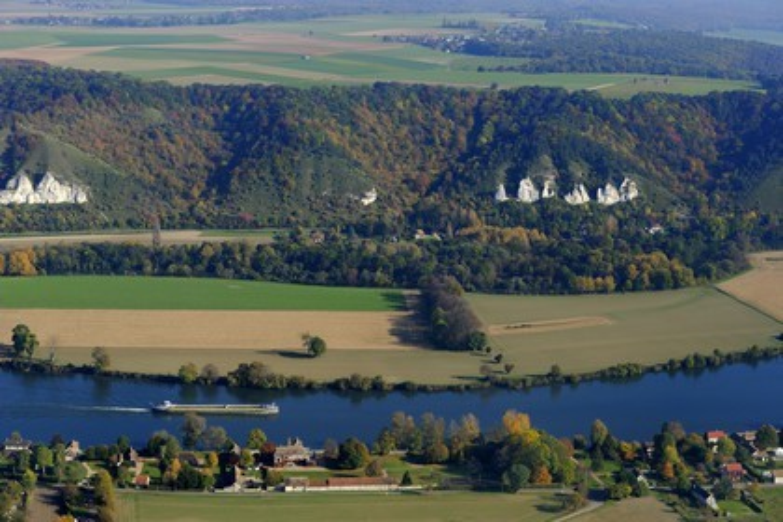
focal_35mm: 70
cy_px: 261
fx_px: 1522
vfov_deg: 19.5
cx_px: 392
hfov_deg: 28.8
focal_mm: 70
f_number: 8
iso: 400
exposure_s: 1/800
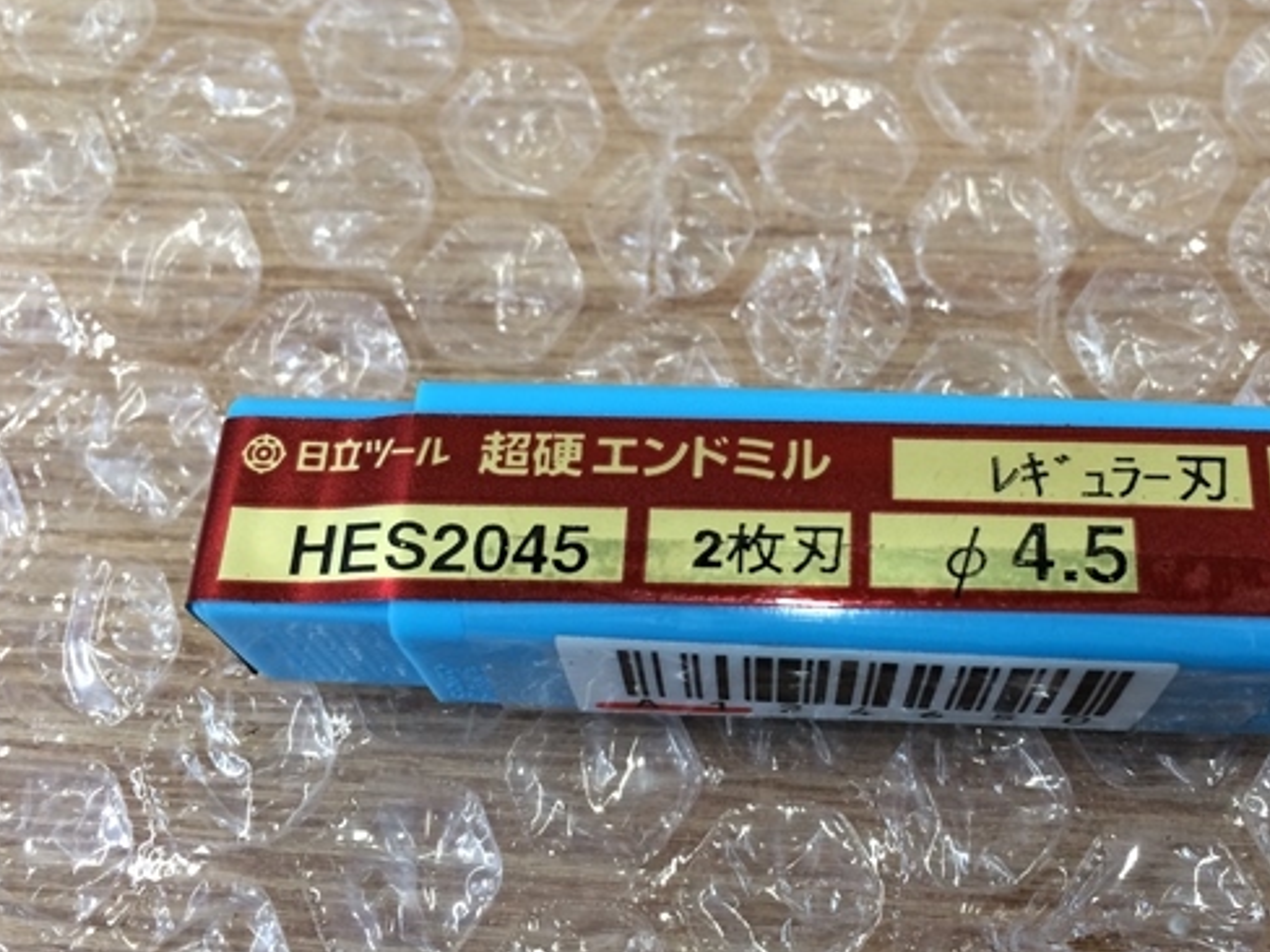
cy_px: 468
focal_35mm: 38
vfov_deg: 37.7
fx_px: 1394
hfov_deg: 48.5
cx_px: 802
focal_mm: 4.15
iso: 50
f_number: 2.2
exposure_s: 1/30
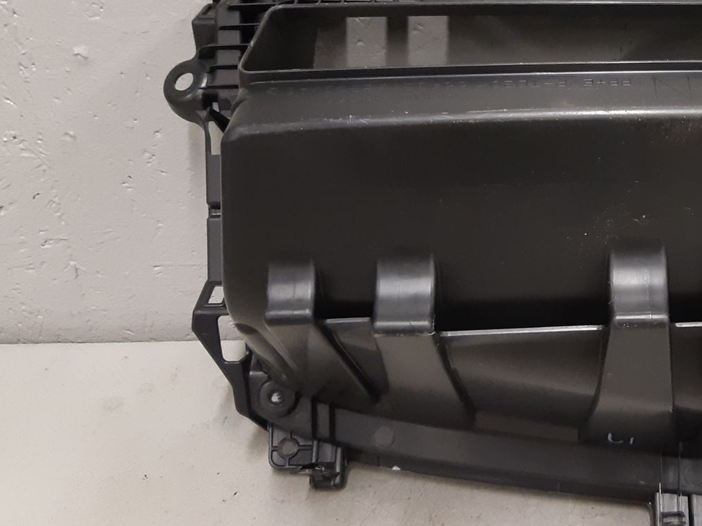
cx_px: 685
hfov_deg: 33.4
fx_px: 1075
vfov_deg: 27.3
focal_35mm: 53
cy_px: 161
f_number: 1.7
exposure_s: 1/50
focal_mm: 3.93
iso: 200
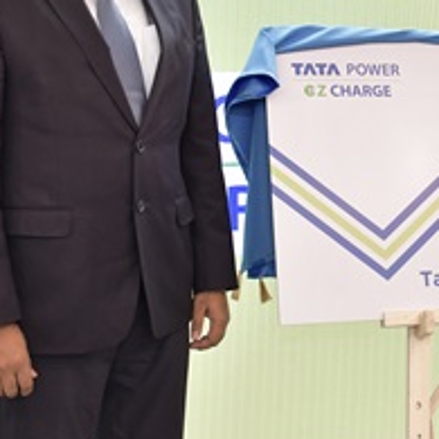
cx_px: 371
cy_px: 101
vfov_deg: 24.0
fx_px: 1019
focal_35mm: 71
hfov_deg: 23.8
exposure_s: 1/80
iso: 1250
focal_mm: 23
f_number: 5
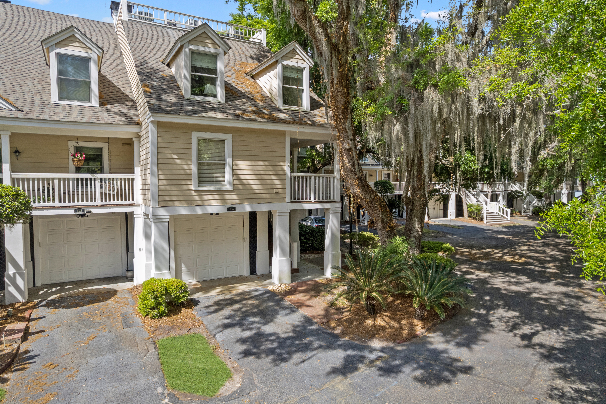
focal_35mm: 22
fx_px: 370
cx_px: 303
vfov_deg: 57.2
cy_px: 202
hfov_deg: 78.6
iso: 100
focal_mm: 8.38
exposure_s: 1/500
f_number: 2.8
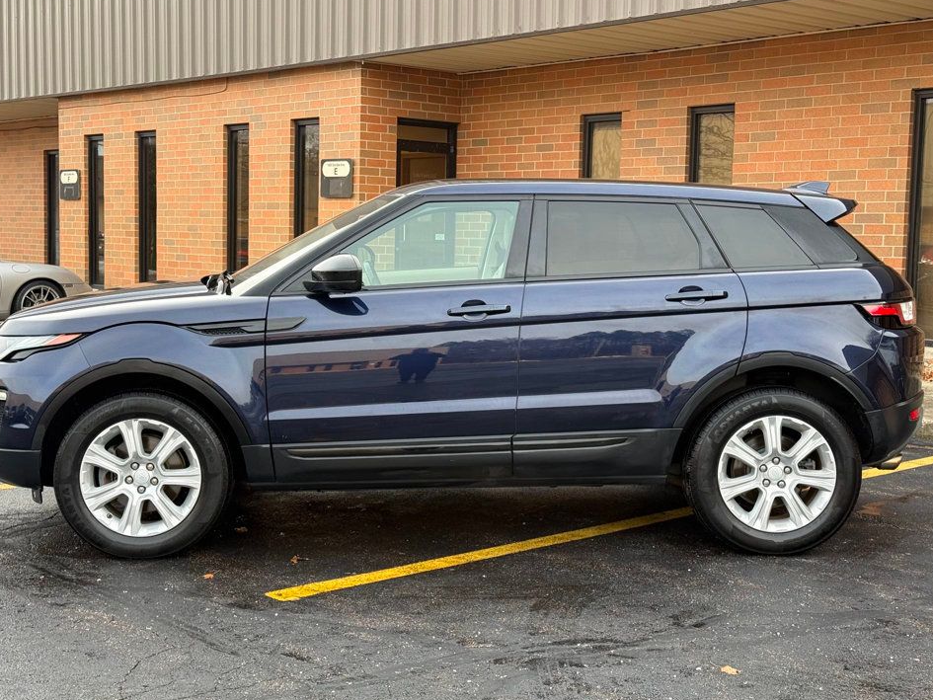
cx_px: 442
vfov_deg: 28.0
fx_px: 1402
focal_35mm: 52
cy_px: 349
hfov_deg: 36.8
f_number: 1.78
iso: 80
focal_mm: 6.76
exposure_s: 1/541
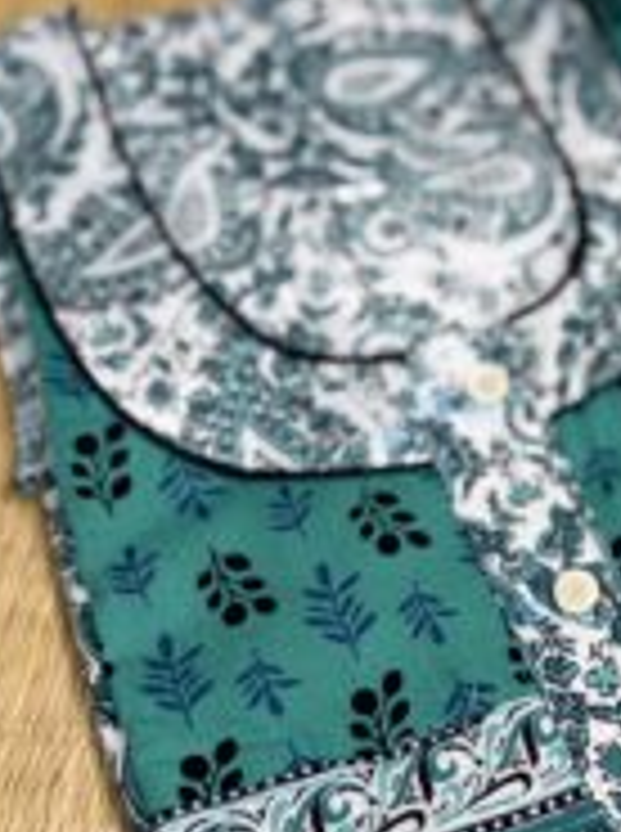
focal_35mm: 52
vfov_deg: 36.9
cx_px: 608
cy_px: 391
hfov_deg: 26.6
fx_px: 1248
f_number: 1.78
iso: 320
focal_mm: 6.76
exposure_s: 1/50
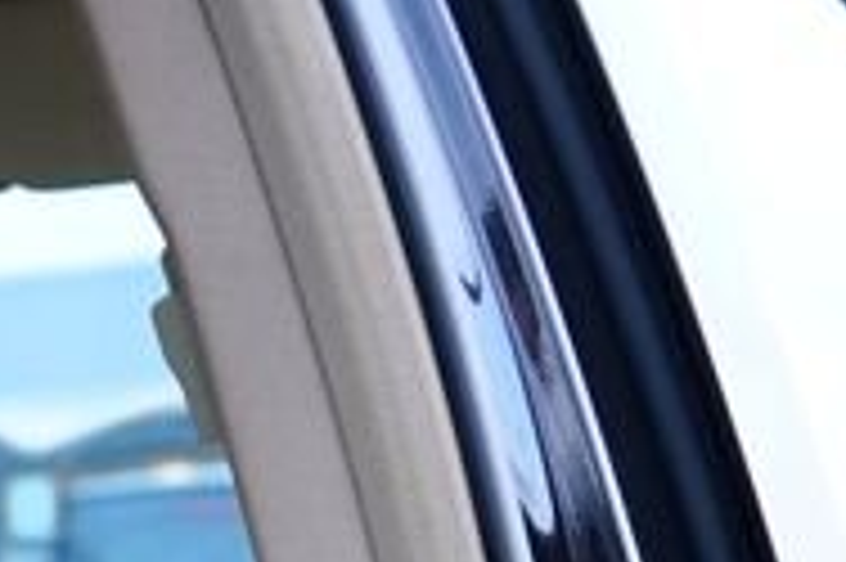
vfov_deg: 9.1
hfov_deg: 14.3
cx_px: -522
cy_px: 1459
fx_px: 3076
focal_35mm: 131
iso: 2500
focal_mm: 24
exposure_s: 1/160
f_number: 2.8
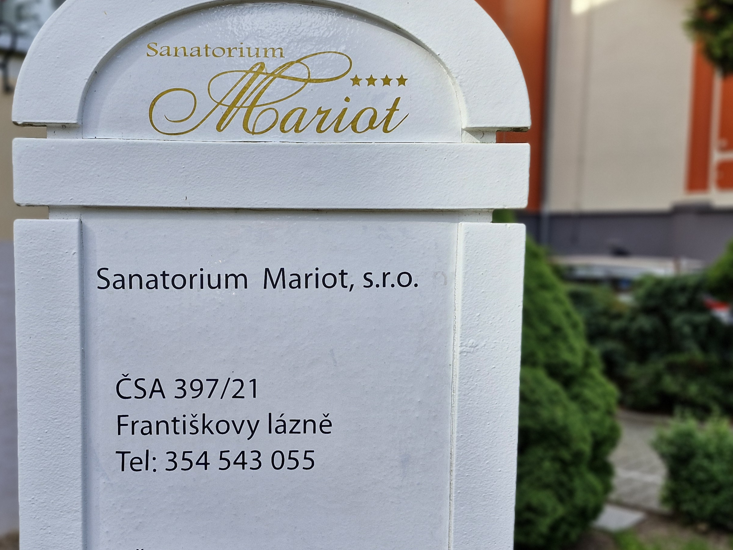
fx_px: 805
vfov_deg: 37.6
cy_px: 316
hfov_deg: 48.4
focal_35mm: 38
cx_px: 264
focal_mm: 5.54
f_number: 1.8
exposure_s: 1/816
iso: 50
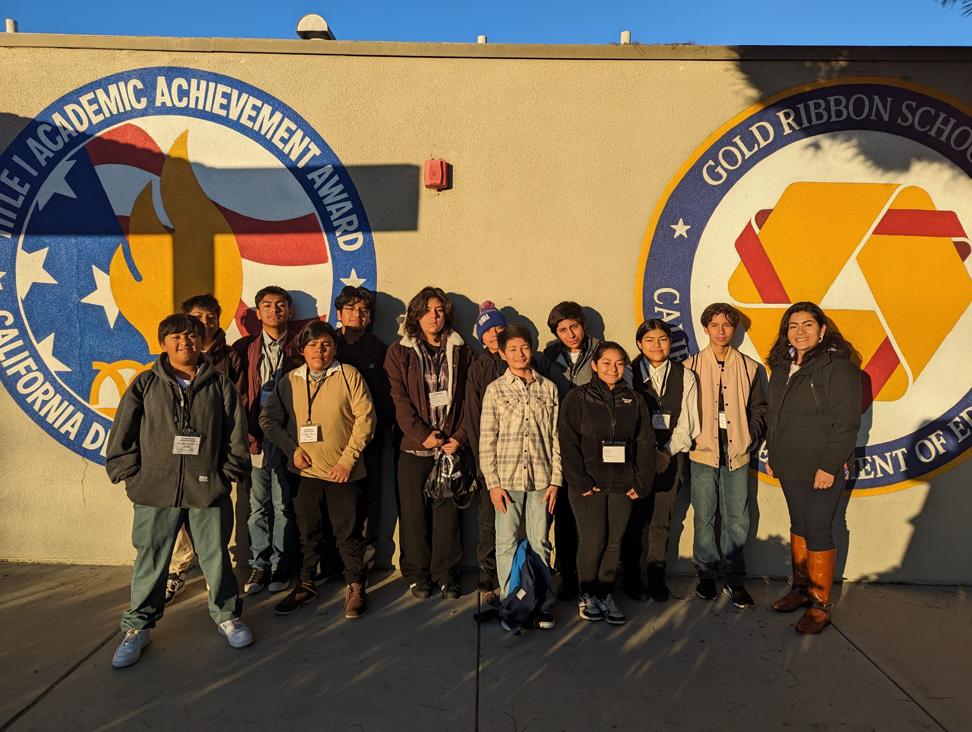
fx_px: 675
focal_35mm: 24
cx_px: 486
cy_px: 366
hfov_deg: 71.5
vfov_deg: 56.9
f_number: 1.85
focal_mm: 6.81
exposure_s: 1/1984
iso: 44
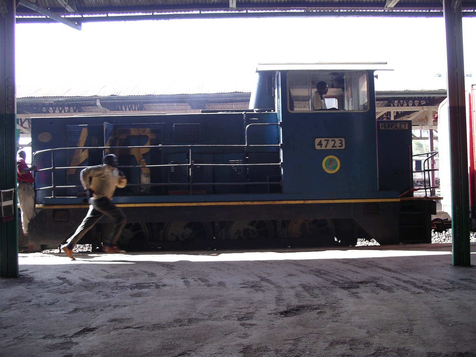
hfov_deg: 50.1
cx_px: 238
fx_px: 509
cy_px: 178
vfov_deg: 38.7
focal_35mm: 37
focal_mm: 7.8
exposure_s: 1/100
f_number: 2.8
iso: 64
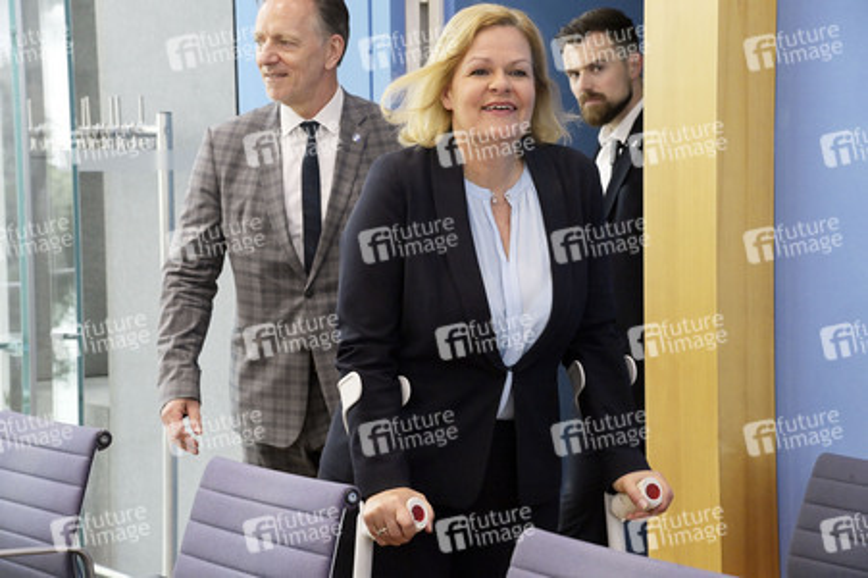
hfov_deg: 20.4
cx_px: 434
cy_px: 289
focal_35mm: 100
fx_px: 2409
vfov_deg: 13.7
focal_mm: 100
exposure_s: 1/500
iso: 4000
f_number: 8
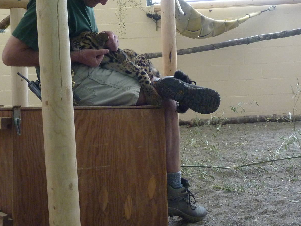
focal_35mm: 43
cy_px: 80
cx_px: 107
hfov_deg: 43.4
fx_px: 374
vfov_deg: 33.4
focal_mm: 5.3
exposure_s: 1/80
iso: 400
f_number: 3.5
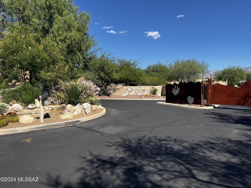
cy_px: 94
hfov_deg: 67.3
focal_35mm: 26
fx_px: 189
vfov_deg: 53.1
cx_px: 126
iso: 50
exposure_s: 1/2899
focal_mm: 5.1
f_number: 1.6
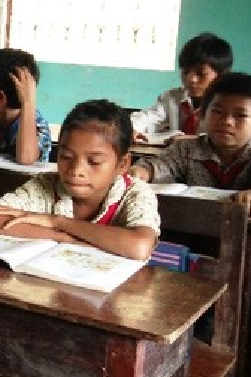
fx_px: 910
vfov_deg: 23.2
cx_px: -215
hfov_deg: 13.8
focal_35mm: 87
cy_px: 115
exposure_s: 1/20
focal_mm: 4.13
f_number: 2.4
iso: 50
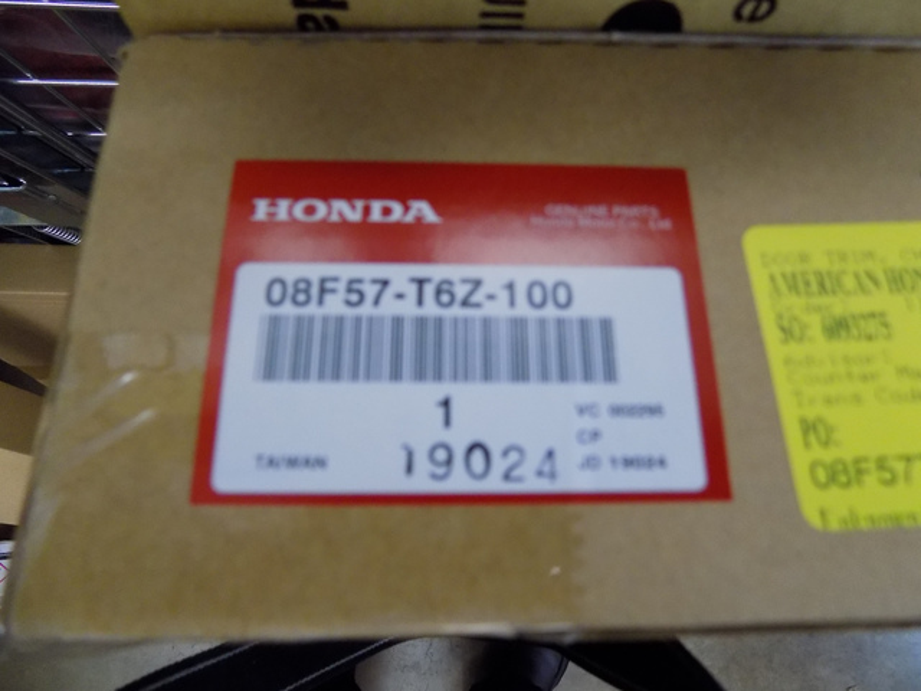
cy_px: 346
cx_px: 460
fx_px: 612
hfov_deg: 73.9
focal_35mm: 23
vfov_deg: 58.9
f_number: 3.1
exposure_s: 1/10
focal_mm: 4
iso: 400
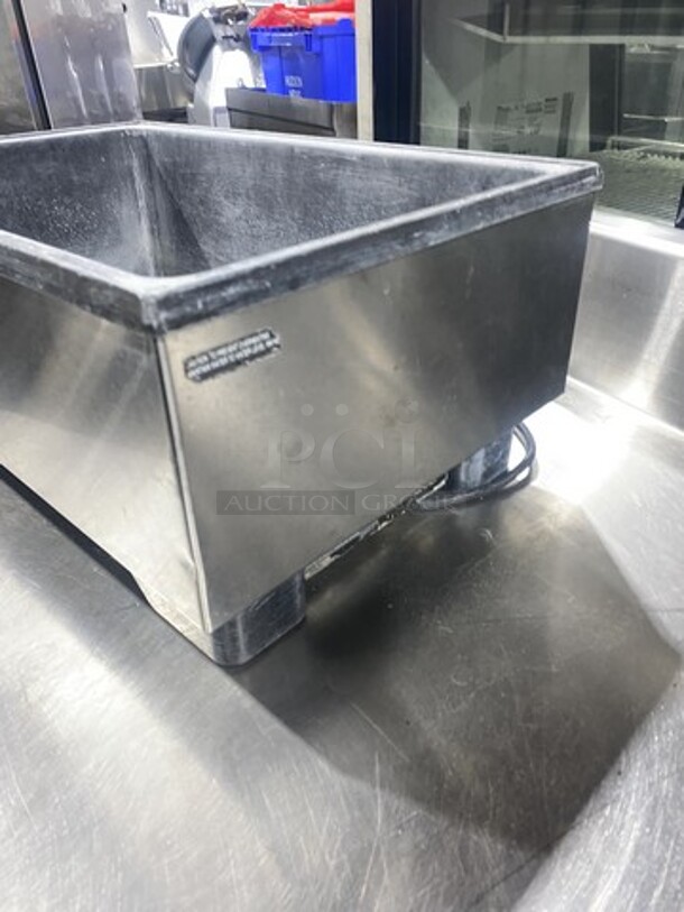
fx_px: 685
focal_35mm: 26
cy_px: 456
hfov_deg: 53.1
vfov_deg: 67.3
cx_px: 342
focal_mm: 4.25
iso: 800
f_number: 1.8
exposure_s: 1/30
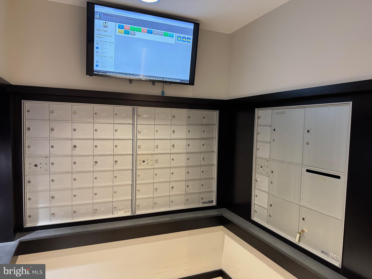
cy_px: 140
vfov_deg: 56.8
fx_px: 258
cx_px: 186
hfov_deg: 71.6
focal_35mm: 24
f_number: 1.78
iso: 500
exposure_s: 1/60
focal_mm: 6.76
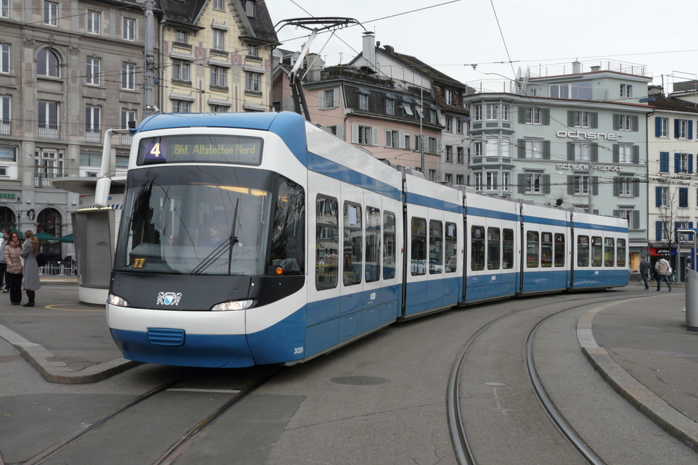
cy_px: 232
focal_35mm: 43
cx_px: 349
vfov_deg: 31.2
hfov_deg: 45.4
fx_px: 834
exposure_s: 1/160
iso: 160
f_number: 3.2
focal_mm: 6.7
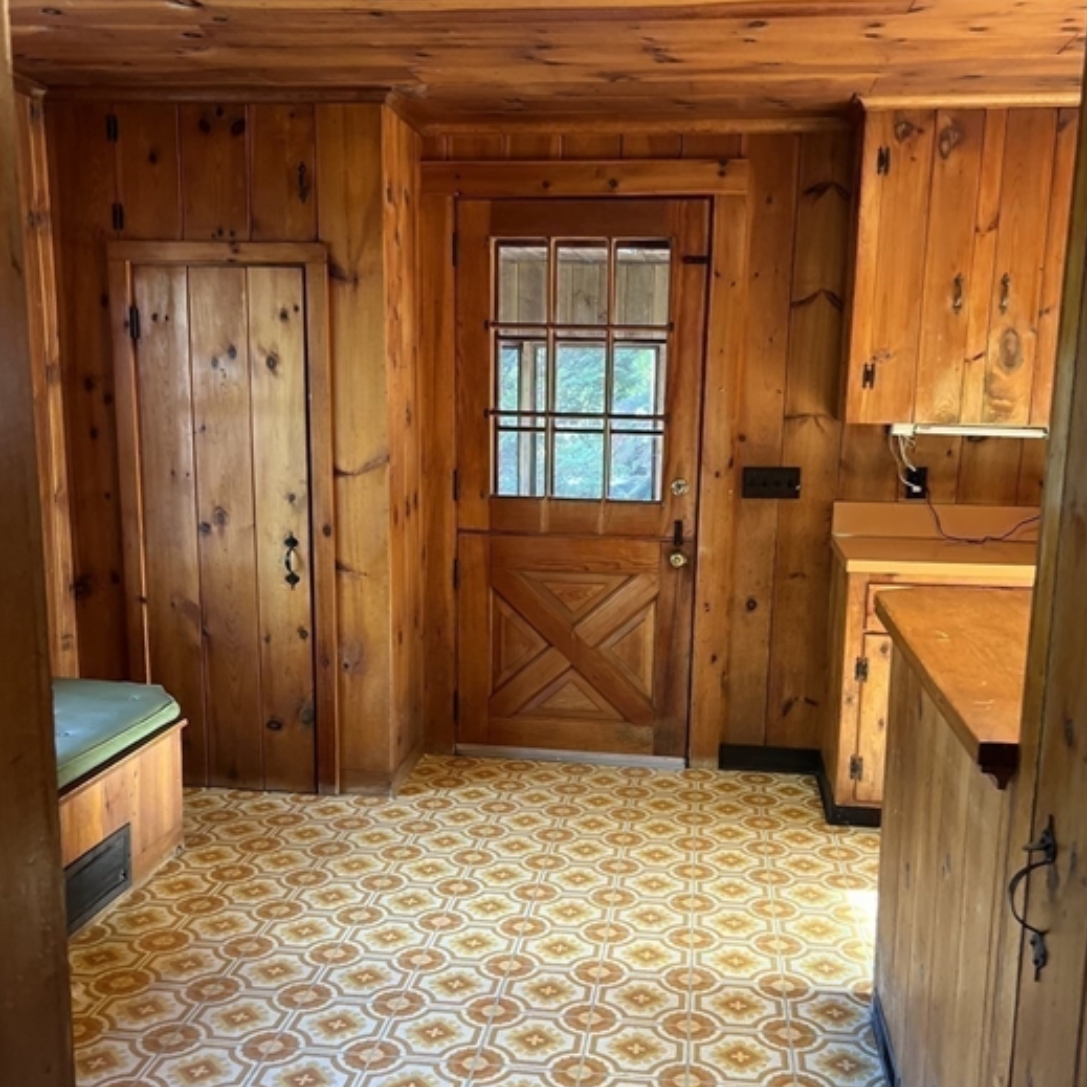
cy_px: 624
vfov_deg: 48.3
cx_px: 563
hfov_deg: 48.4
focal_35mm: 34
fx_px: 1208
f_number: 1.5
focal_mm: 5.7
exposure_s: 1/60
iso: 250
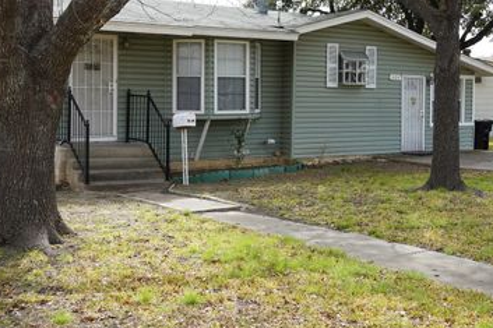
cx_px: 265
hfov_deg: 38.9
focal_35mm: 51
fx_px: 698
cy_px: 119
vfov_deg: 26.4
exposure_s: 1/250
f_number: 5
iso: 100
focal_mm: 24
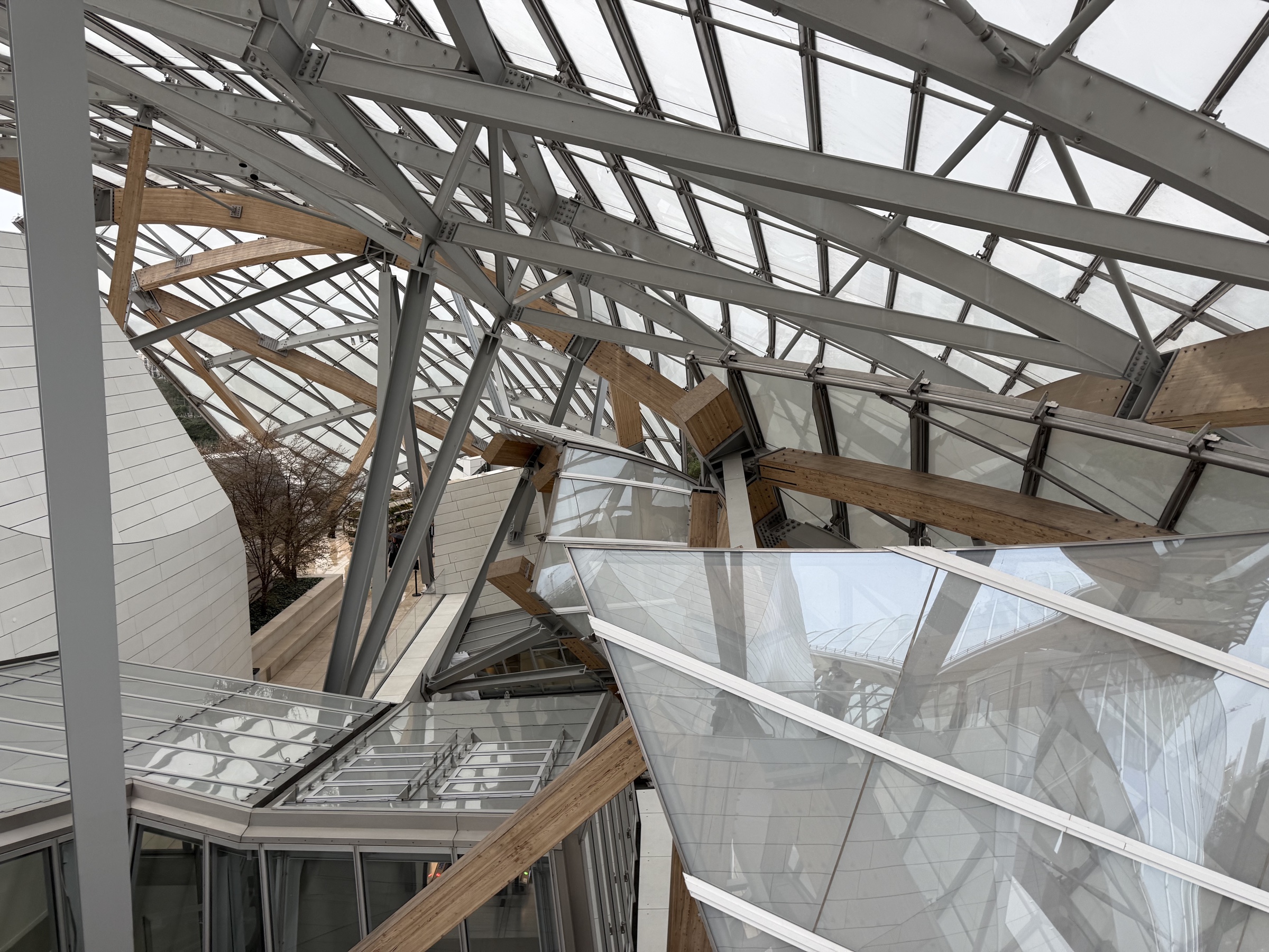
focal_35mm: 24
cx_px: 634
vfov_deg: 56.8
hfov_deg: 71.6
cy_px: 476
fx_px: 880
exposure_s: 1/121
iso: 80
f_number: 1.78
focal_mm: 6.76
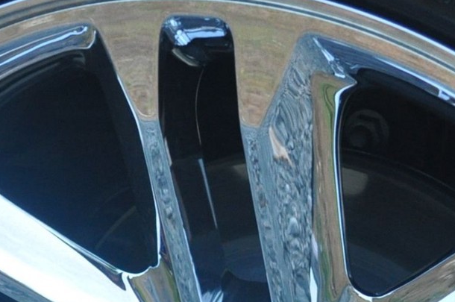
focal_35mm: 123
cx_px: 364
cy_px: 463
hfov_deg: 16.5
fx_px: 1553
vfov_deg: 10.7
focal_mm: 20
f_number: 3.8
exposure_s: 1/50
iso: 800
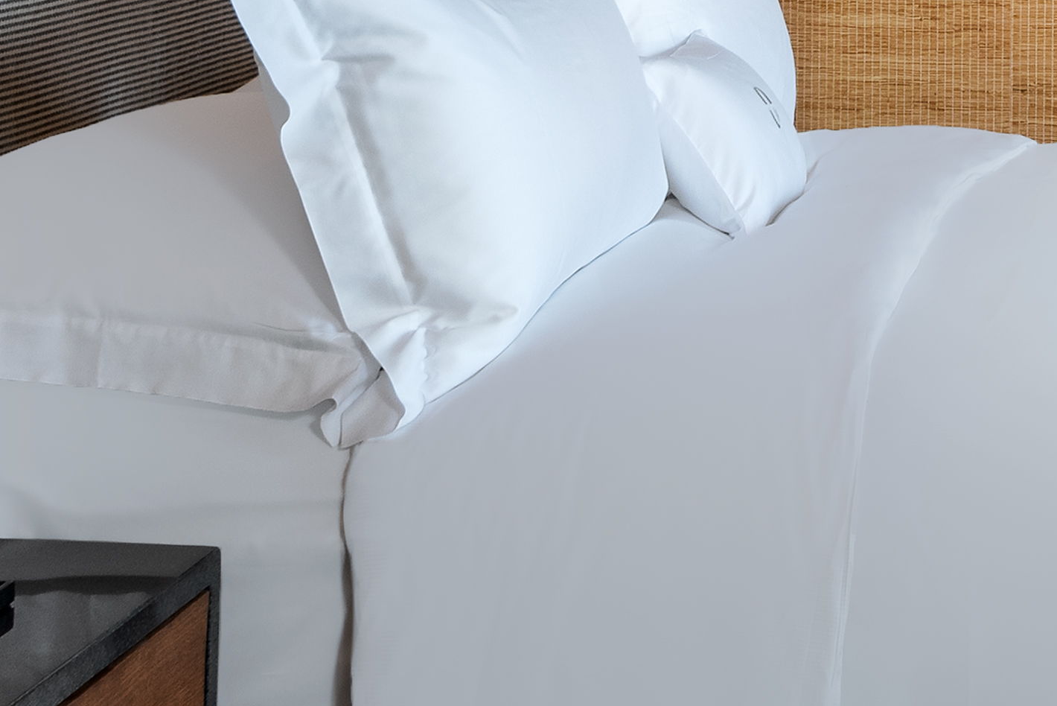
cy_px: -239
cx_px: 1179
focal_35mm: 114
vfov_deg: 11.7
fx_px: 3348
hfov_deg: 17.3
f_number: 16
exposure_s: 1/2.5
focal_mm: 22
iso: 100
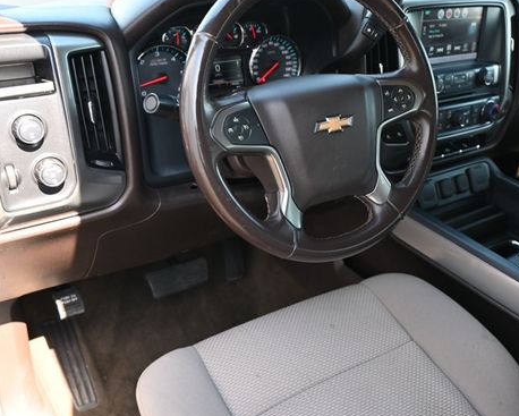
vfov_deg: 38.8
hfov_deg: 47.3
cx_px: 306
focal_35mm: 38
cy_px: 182
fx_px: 589
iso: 640
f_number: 3.8
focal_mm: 19.5
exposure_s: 1/125
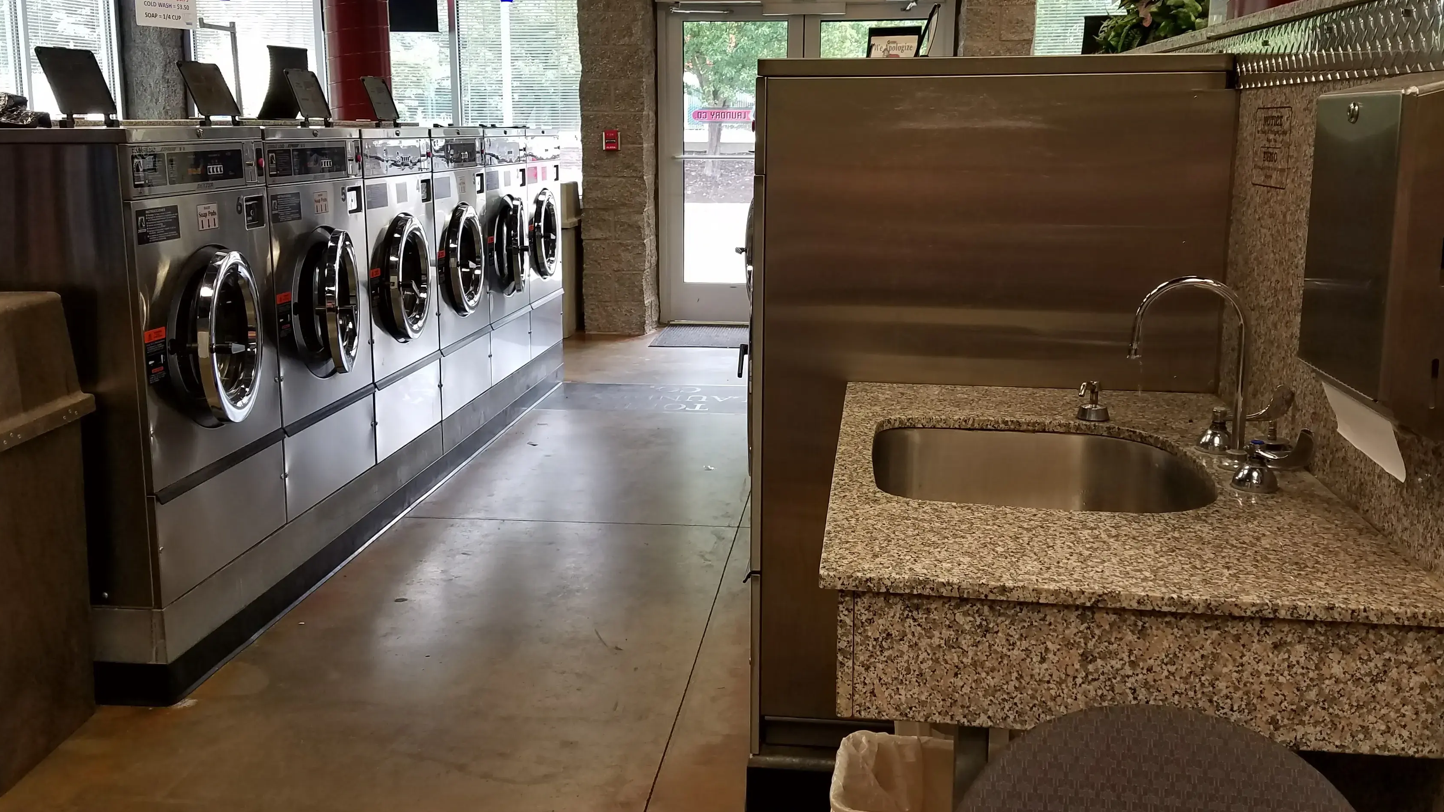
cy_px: 288
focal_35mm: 34
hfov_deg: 58.0
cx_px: 739
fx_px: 1302
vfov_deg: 34.4
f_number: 1.7
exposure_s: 1/60
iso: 64
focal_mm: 4.2
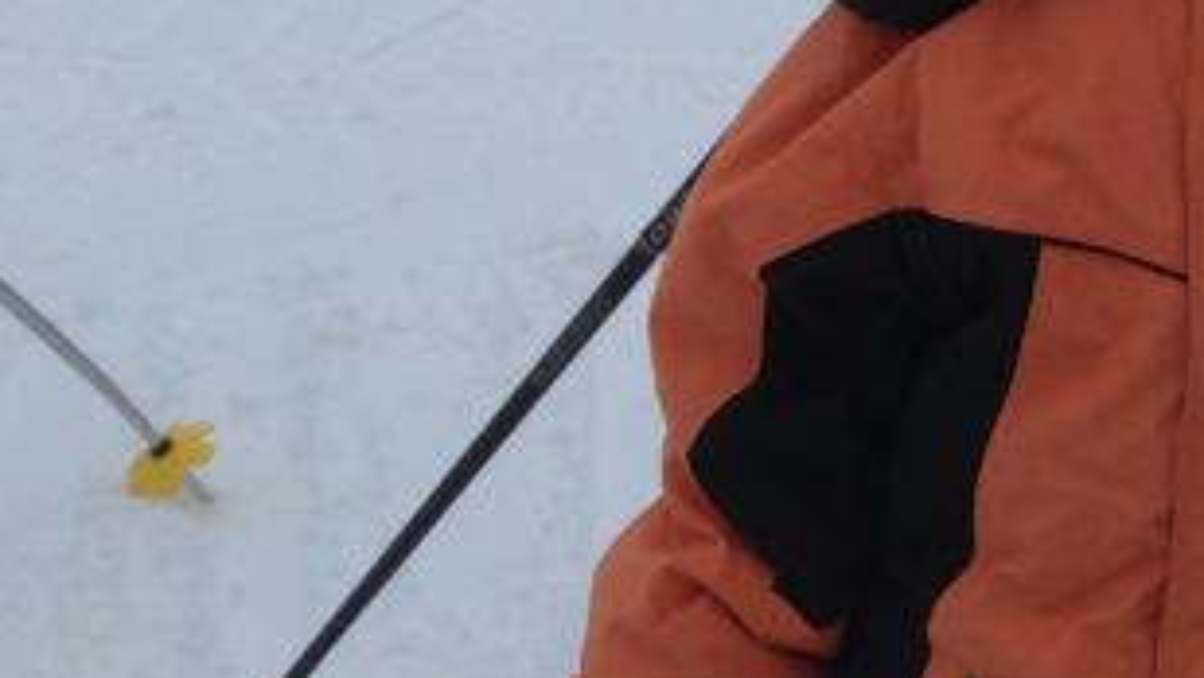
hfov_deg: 16.3
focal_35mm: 119
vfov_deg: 9.5
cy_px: -701
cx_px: 1866
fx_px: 3800
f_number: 2.4
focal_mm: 4.13
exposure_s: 1/903
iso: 50
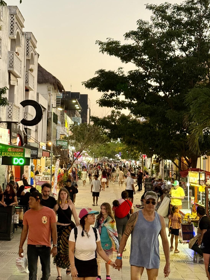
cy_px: 121
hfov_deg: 21.8
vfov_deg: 28.9
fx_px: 542
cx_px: 71
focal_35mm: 67
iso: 125
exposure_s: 1/60
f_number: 1.78
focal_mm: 6.76
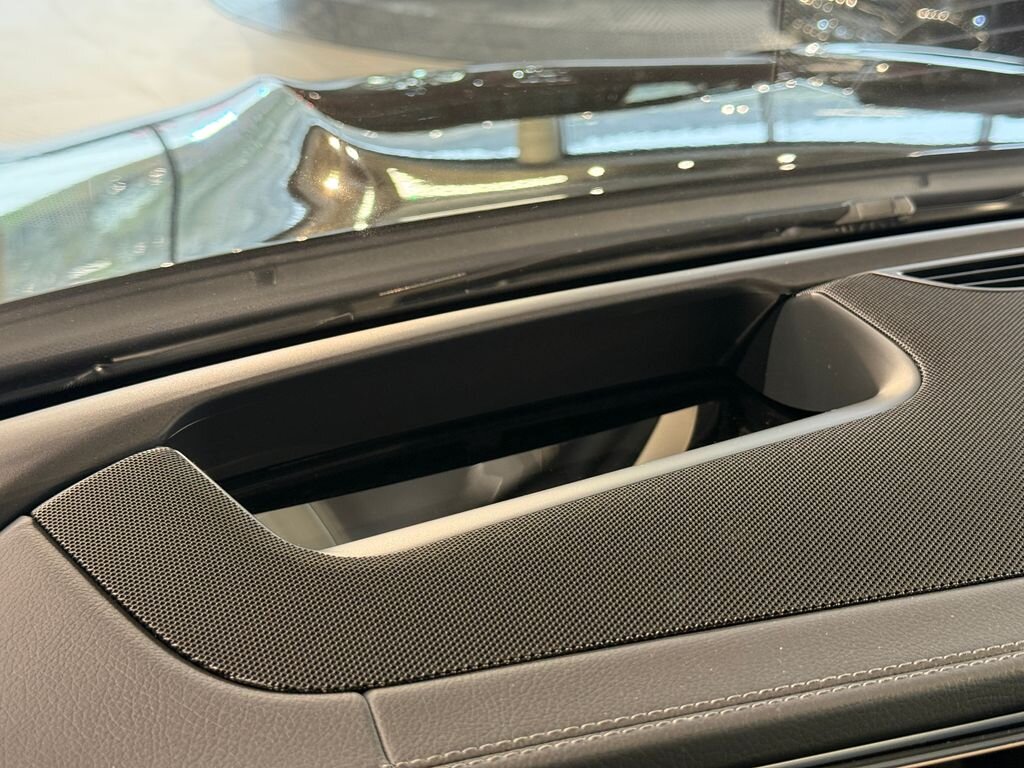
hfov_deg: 39.7
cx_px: 512
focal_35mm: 48
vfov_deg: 30.3
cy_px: 384
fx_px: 1420
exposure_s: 1/33
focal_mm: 6.76
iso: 250
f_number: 1.78
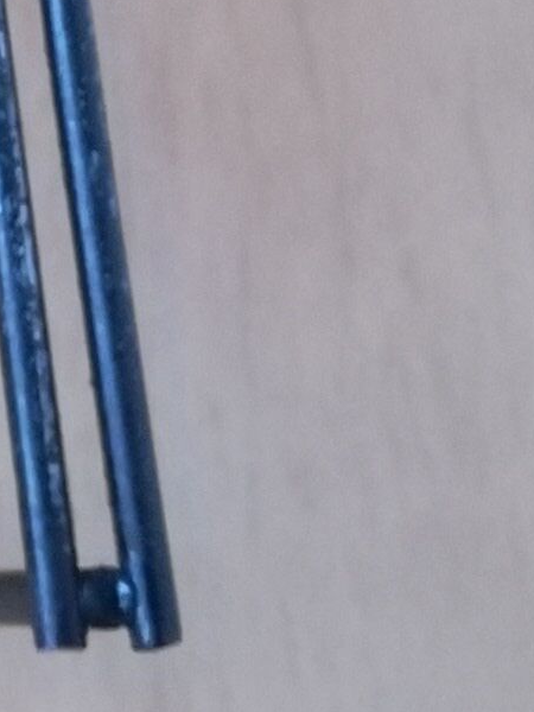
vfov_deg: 10.9
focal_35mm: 172
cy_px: -491
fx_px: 3538
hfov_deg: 8.3
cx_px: -477
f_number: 2.2
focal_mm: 3.83
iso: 1000
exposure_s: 1/14.3
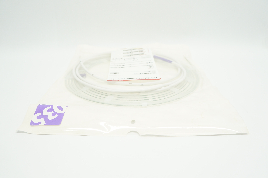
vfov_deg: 43.5
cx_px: 134
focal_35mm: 30
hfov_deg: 62.0
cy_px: 89
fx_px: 223
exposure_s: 1/100
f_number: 4.5
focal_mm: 20
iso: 400
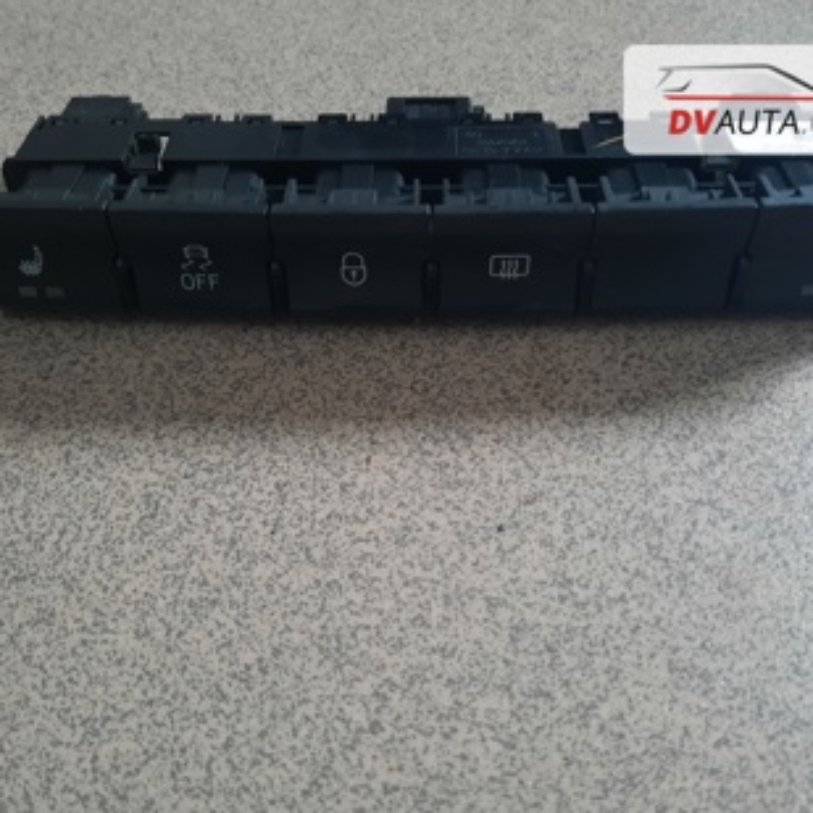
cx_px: 403
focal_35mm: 30
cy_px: 404
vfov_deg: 54.0
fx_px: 797
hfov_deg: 54.0
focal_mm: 4.6
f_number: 2
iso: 250
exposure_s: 1/50
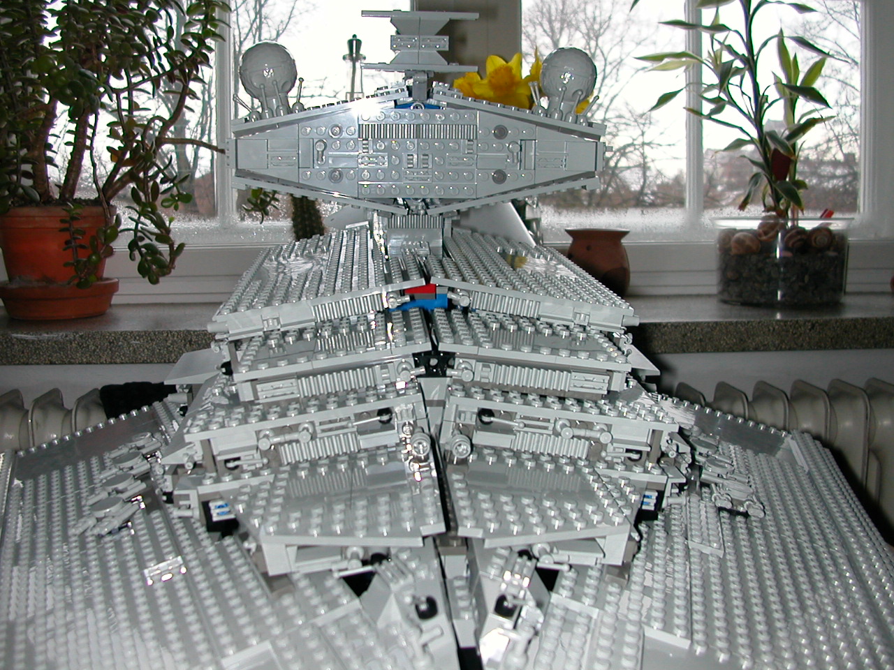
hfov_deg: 50.1
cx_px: 447
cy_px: 335
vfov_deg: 38.7
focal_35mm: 37
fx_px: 956
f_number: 2.7
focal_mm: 5.6
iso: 100
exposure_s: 1/59.9
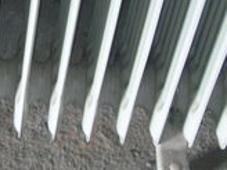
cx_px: -10
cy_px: -83
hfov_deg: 13.9
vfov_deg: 10.3
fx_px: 912
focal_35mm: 139
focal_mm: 7.8
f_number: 2.8
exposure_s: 1/5.1
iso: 200
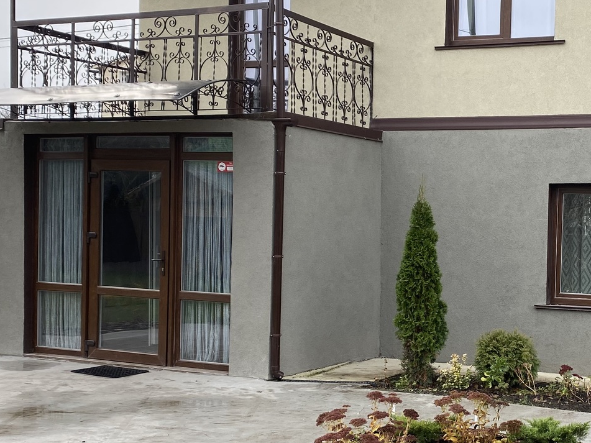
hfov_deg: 32.7
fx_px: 956
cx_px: 524
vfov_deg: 26.1
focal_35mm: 56
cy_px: 261
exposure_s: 1/415
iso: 32
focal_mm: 4.25
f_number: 1.8
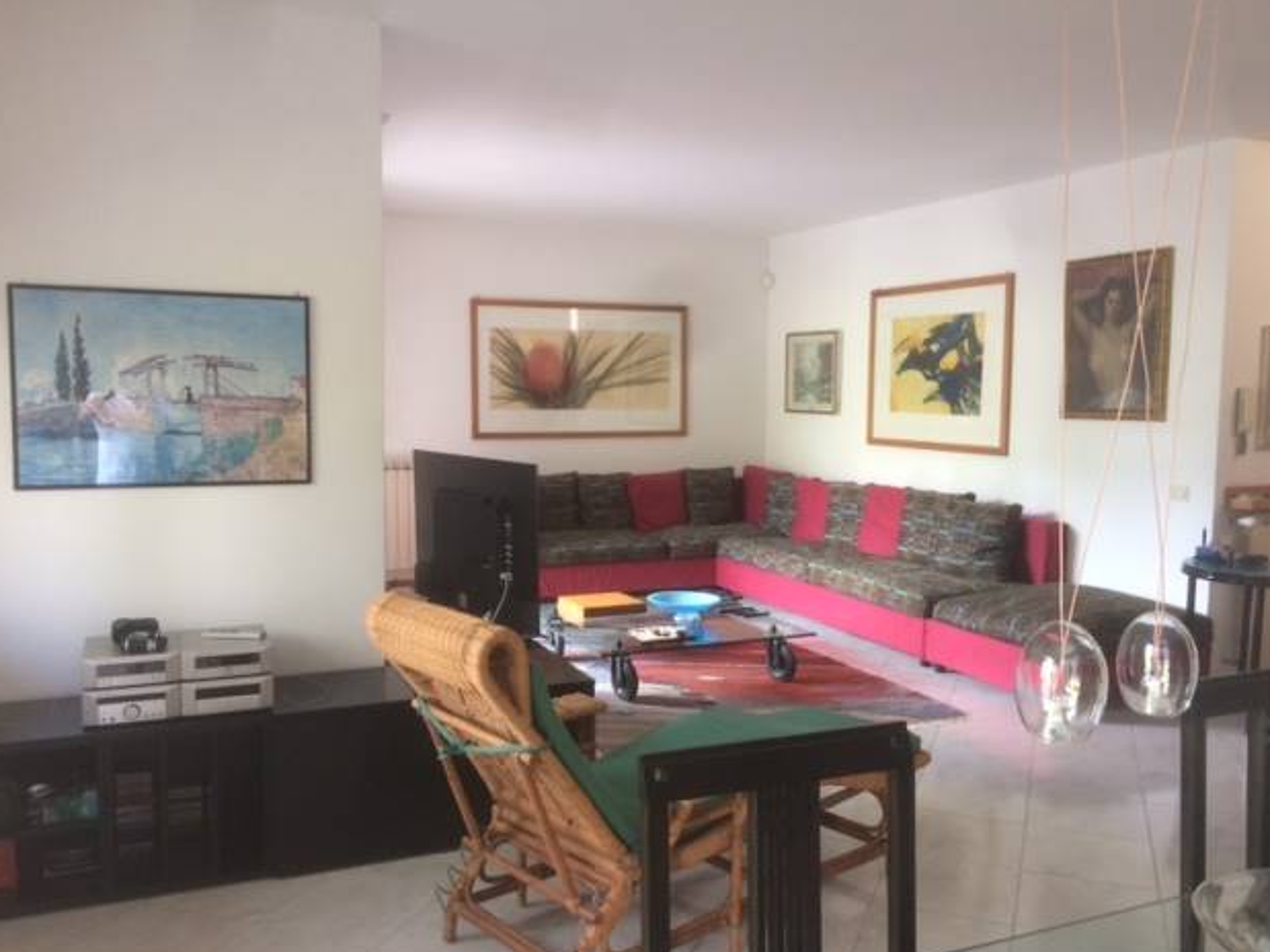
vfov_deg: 46.8
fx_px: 1100
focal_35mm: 30
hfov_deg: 60.0
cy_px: 486
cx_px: 644
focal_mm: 4.15
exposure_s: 1/33
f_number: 2.2
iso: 160
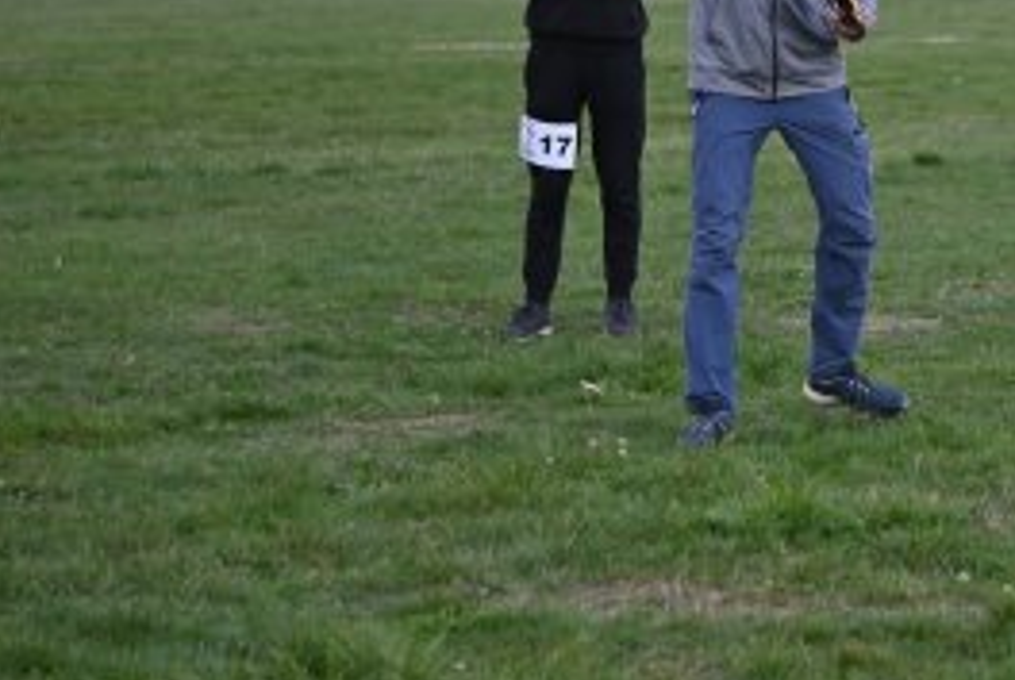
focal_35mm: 188
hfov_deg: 10.9
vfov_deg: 7.3
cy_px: 111
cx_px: 879
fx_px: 5309
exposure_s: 1/3200
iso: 1250
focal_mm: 100
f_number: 4.5
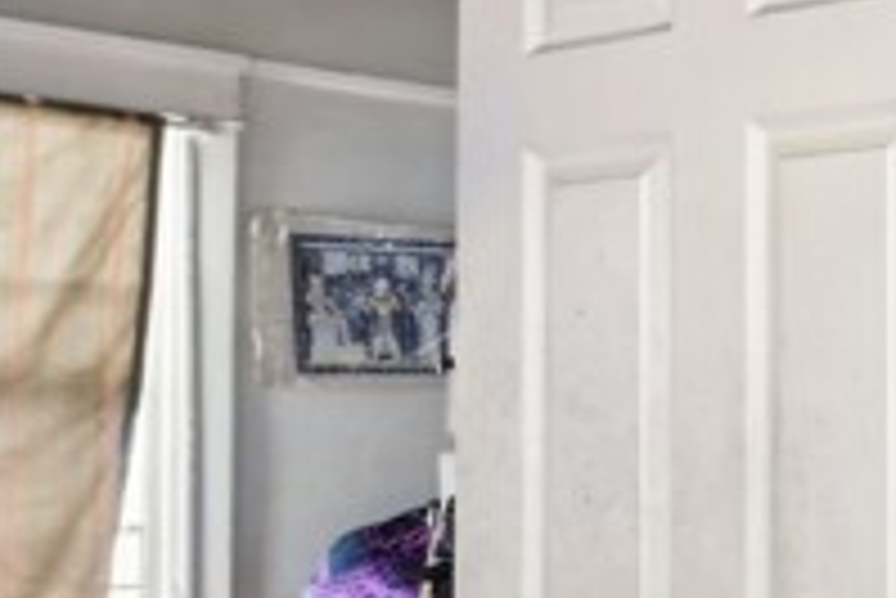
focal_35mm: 45
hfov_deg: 26.5
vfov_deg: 29.2
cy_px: 479
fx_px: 1121
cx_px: 1427
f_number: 8
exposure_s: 1/1.67
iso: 400
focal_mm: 14
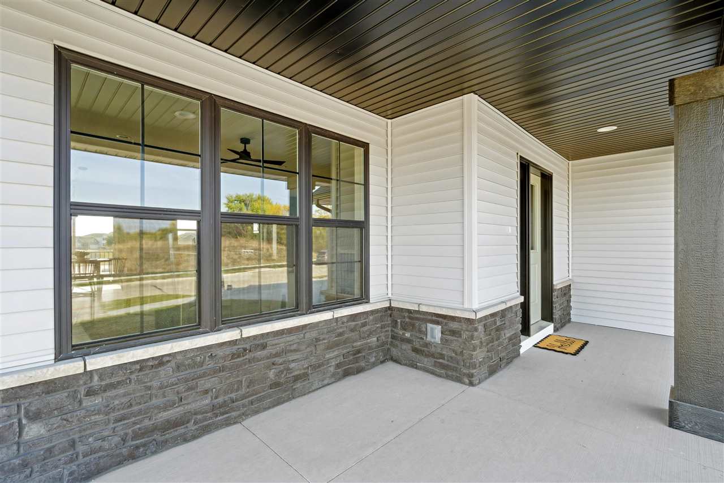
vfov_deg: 73.7
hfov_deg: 96.7
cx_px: 362
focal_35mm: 16
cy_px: 242
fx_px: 322
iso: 400
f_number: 8
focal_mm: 16
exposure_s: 1/100
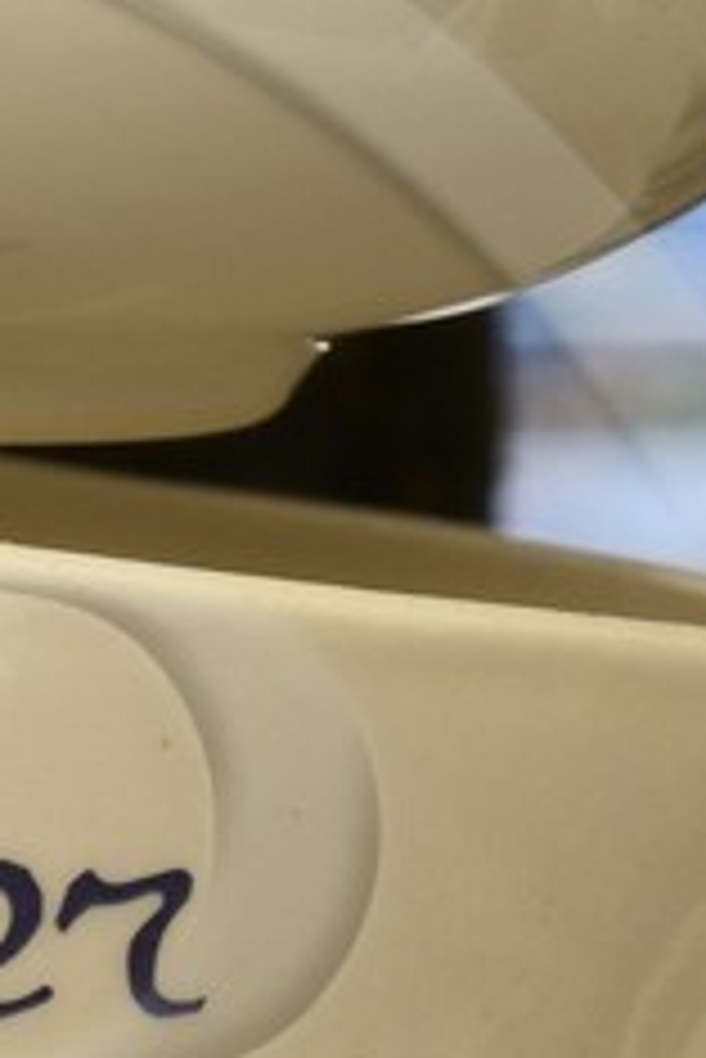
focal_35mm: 408
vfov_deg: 5.0
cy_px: 1121
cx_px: -429
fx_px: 11983
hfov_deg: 3.4
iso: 200
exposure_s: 1/200
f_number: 9
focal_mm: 60
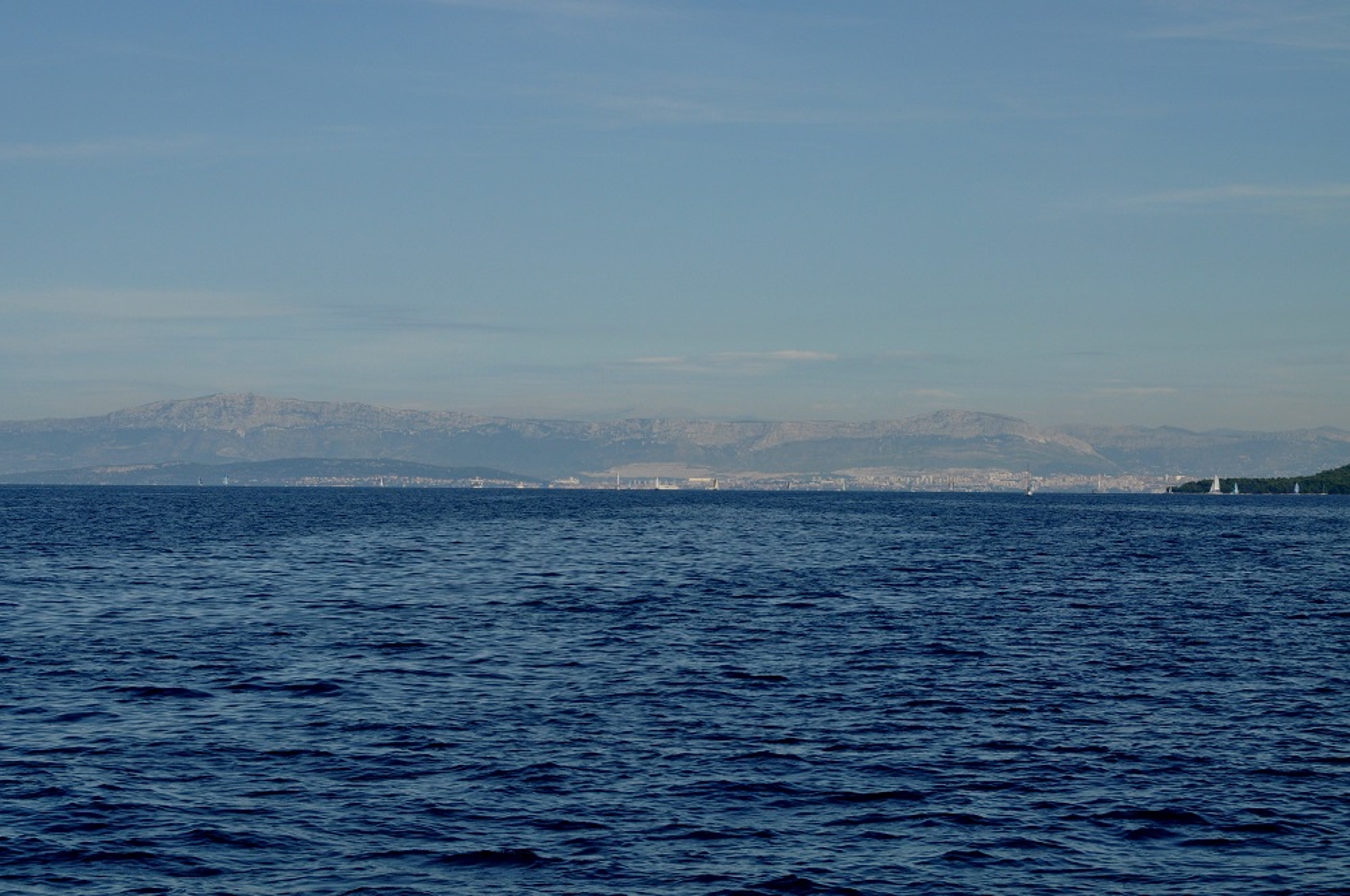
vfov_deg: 16.5
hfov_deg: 24.7
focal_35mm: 82
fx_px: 3089
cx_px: 675
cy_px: 448
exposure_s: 1/640
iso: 500
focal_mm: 55
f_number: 13
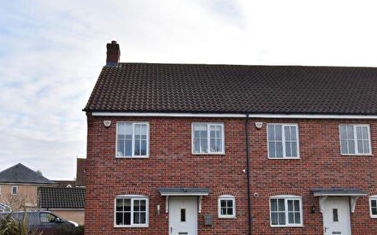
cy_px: 164
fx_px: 349
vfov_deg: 36.7
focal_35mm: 34
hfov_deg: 56.6
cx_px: 169
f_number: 6.3
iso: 200
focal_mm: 14
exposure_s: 1/400
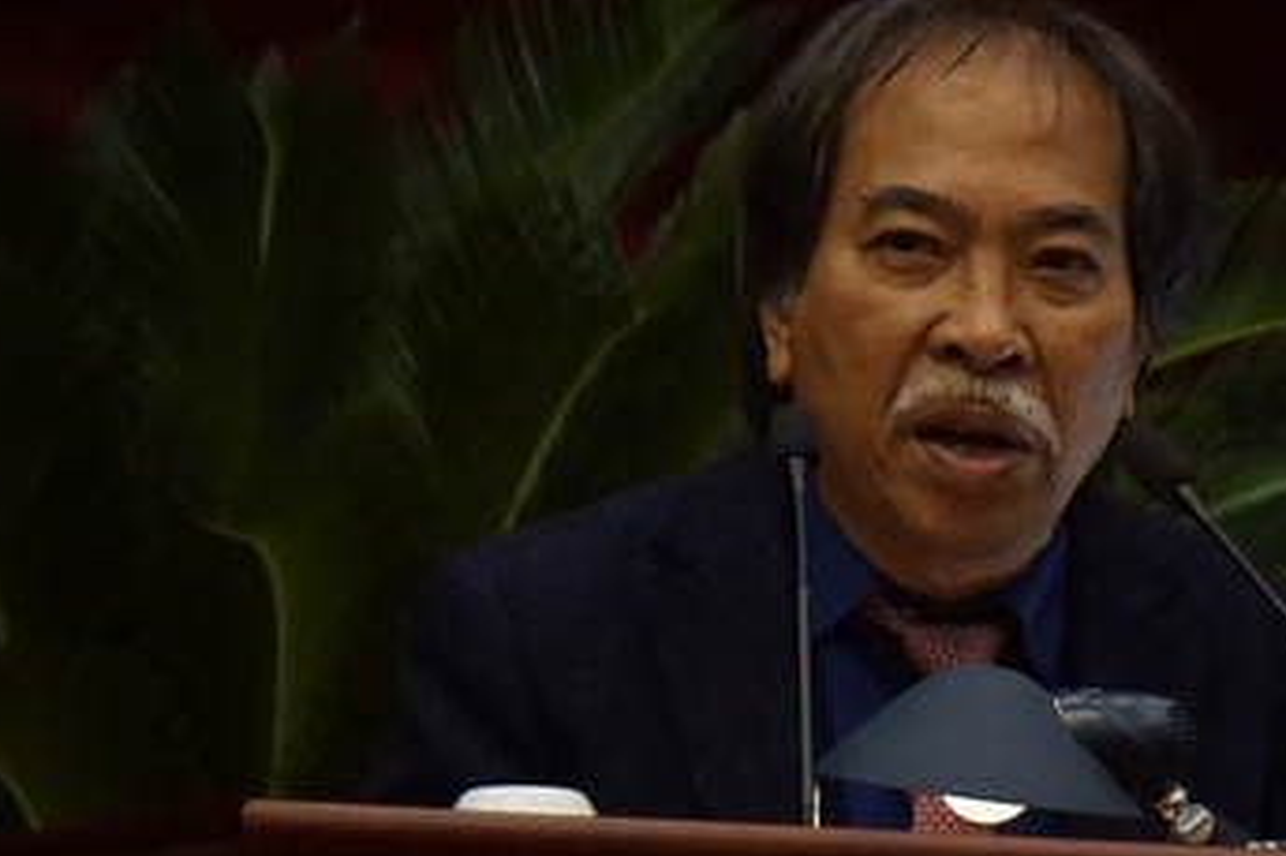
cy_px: 486
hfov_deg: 3.4
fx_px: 21960
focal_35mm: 615
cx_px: 946
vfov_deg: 2.2
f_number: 6.3
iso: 4000
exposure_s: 1/160
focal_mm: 193
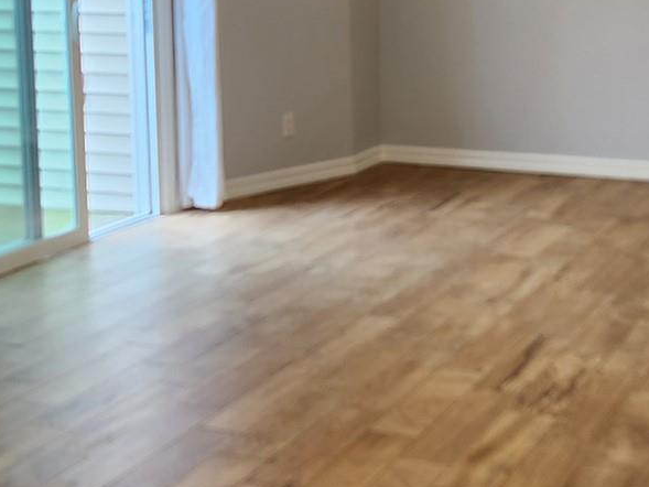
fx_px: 1500
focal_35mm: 80
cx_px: 418
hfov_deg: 24.3
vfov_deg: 18.3
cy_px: 130
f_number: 1.8
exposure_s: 1/120
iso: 80
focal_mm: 5.4
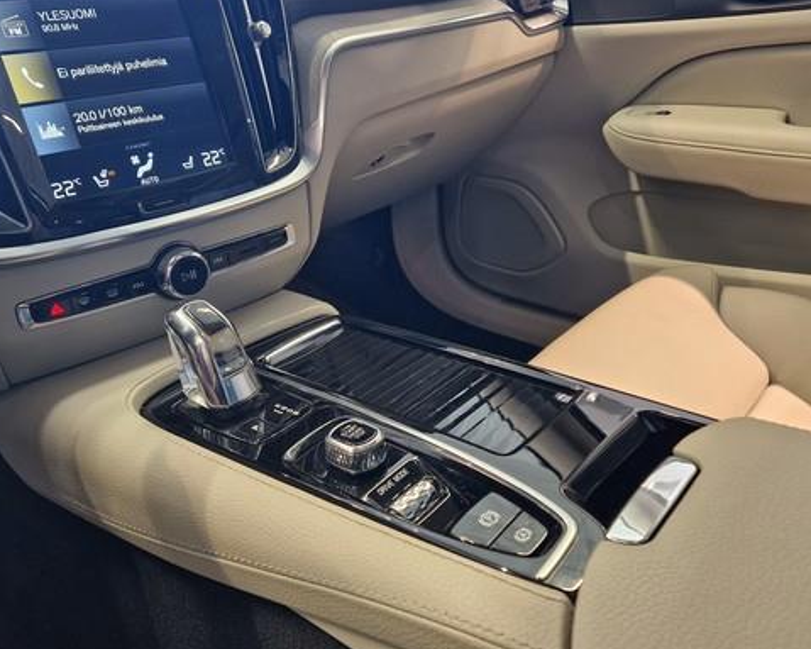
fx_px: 720
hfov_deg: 58.7
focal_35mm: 30
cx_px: 379
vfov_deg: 48.4
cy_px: 281
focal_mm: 5.4
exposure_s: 1/100
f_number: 1.8
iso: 160
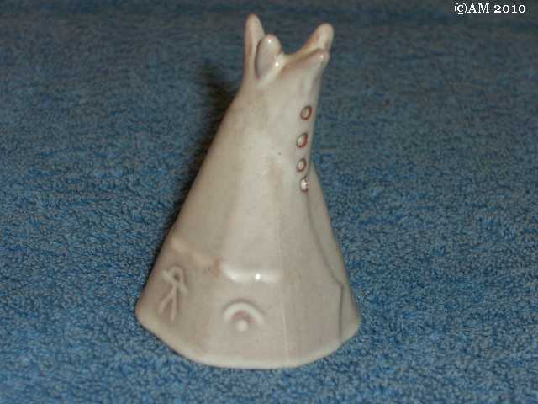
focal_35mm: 93
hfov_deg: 21.1
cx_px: 269
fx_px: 1445
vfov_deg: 15.9
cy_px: 202
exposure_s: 1/60
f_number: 4.8
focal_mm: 19.4
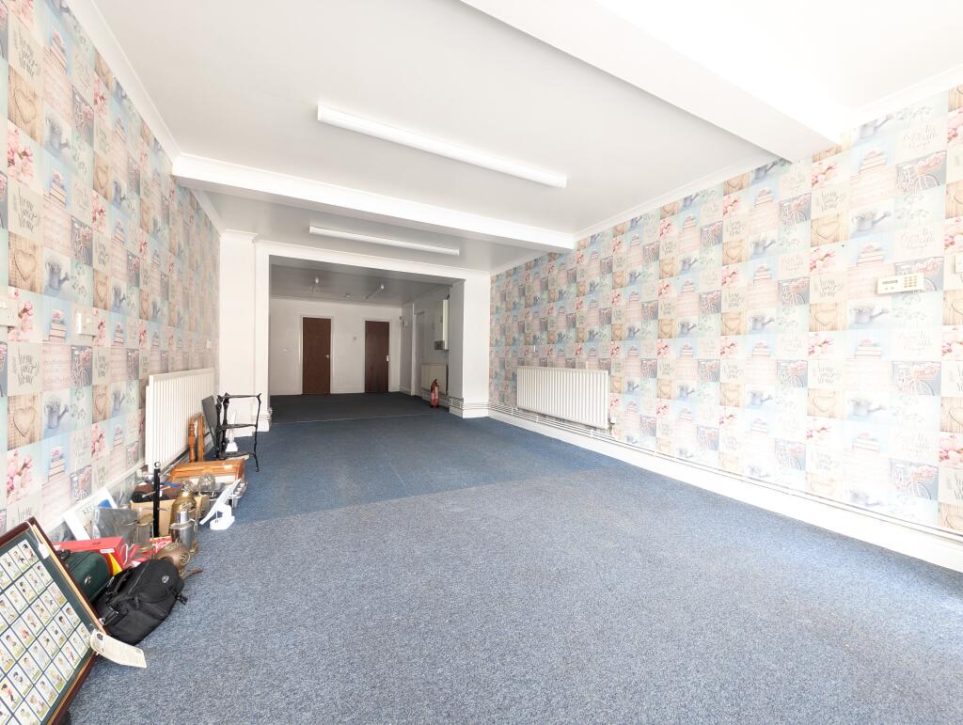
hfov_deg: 110.5
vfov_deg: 94.6
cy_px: 362
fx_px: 334
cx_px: 482
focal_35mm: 12
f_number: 1.95
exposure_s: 1/16.7
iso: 60
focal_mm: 2.23
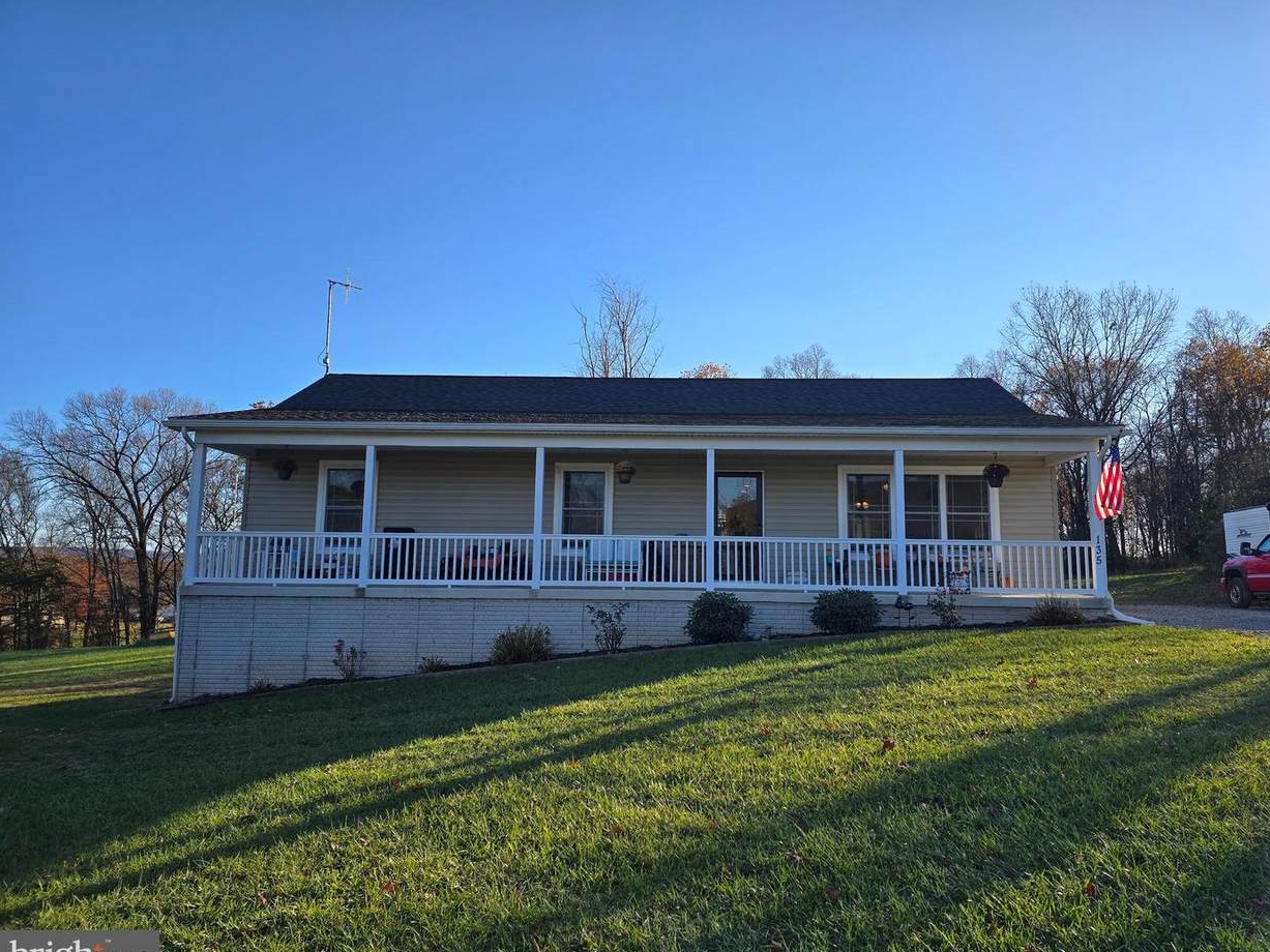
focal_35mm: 24
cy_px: 486
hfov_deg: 71.6
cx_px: 660
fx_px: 880
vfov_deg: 56.8
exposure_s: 1/393
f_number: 1.7
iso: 12
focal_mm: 6.3
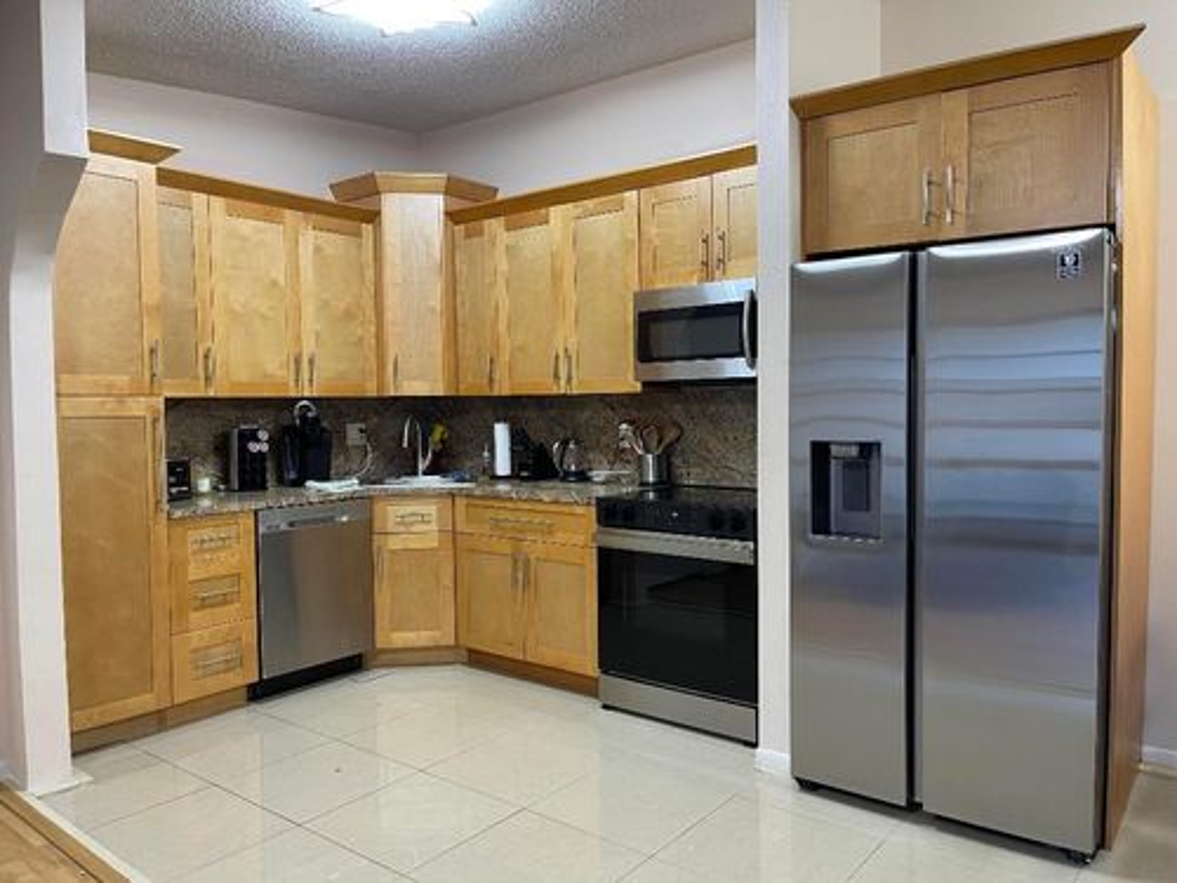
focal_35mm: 25
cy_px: 442
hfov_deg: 69.4
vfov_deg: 54.9
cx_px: 588
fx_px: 850
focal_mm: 5.1
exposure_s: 1/60
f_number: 1.6
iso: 125
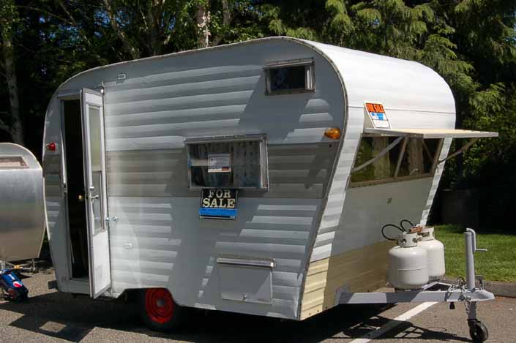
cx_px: 258
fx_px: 687
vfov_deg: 28.0
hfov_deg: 41.1
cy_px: 172
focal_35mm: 48
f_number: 29
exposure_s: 1/60
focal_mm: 32
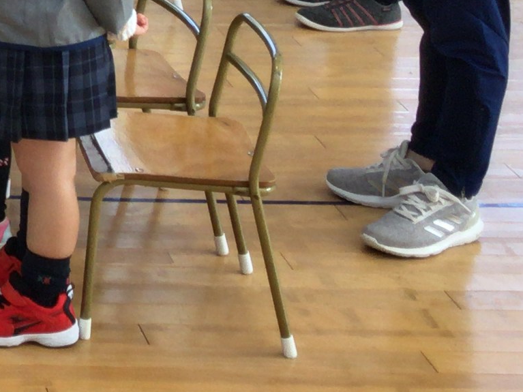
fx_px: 1994
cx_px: -397
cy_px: -108
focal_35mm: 132
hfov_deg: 13.5
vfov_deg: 11.0
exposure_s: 1/30
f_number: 2.4
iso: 32
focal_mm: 3.3
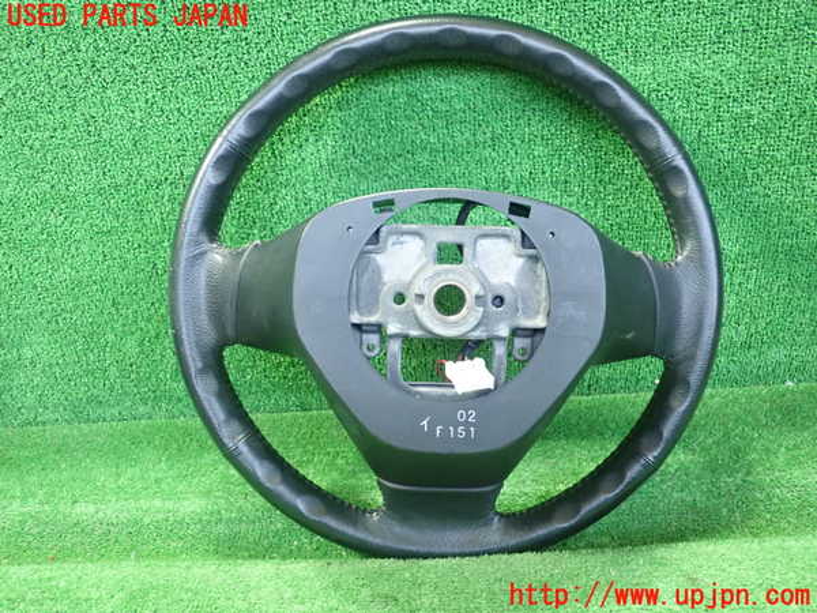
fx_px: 708
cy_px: 306
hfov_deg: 60.0
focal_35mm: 30
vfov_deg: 46.8
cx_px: 408
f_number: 2.3
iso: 800
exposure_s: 1/100
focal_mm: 5.5
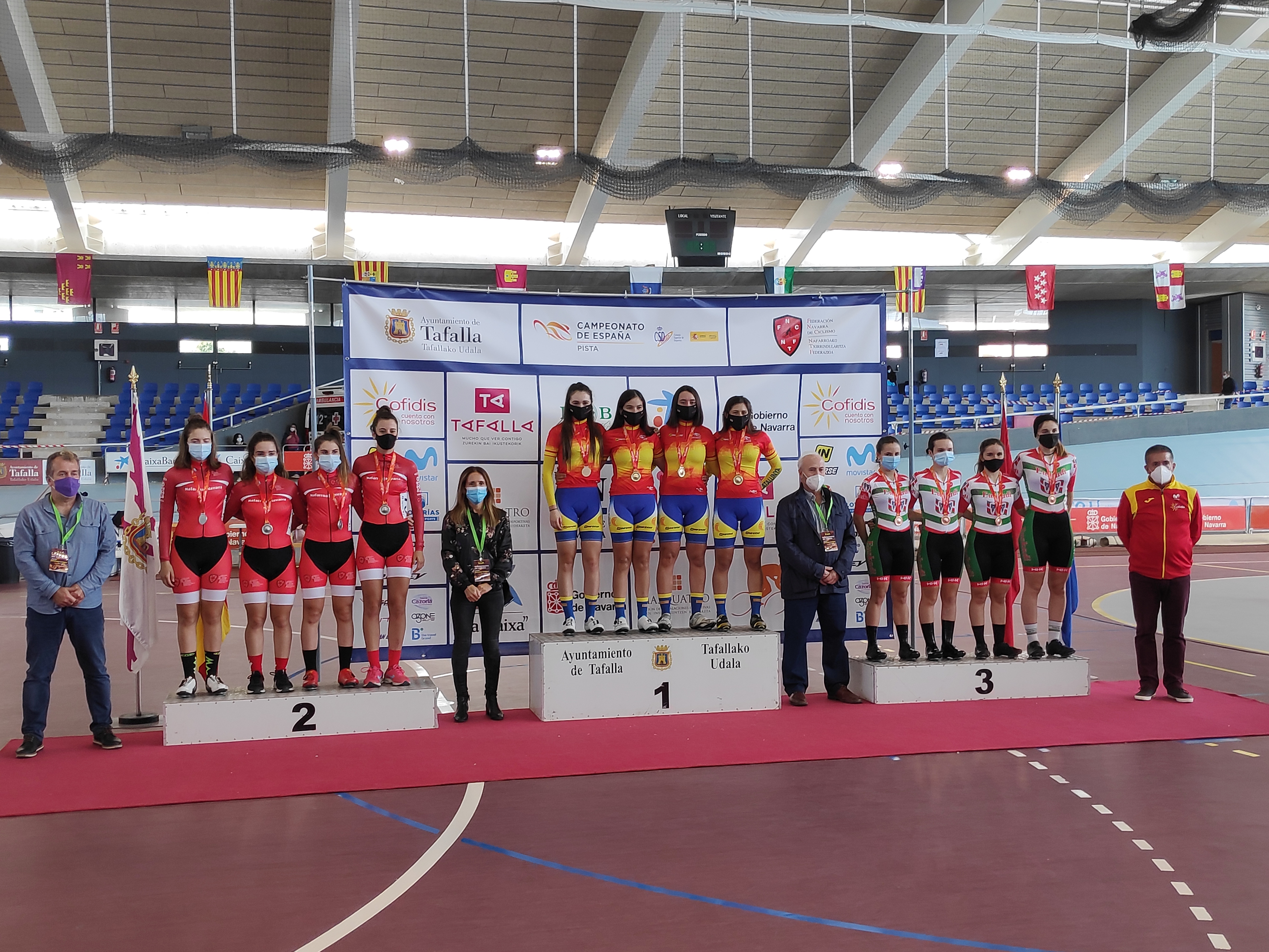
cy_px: 476
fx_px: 733
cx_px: 634
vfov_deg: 66.0
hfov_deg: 81.7
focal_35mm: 20
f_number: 1.9
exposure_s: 1/100
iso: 102
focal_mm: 3.94
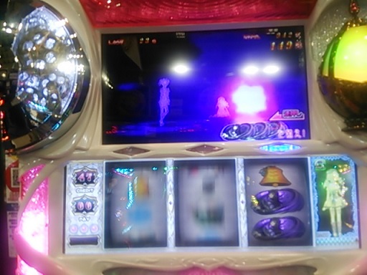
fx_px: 318
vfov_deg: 46.8
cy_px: 138
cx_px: 184
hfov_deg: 60.0
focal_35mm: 30
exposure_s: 1/56
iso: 64
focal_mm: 4.06
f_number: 1.94
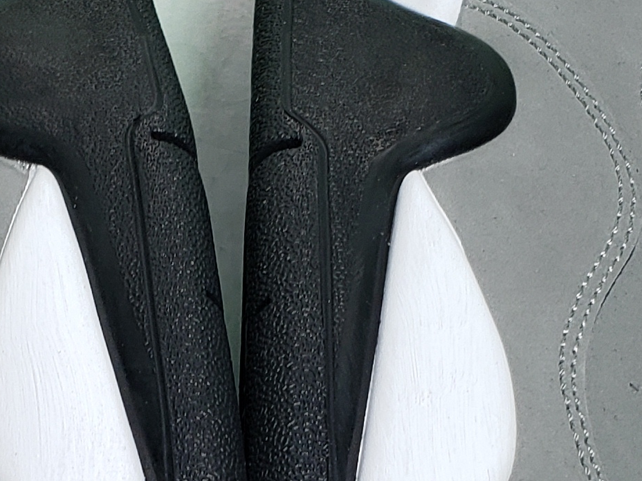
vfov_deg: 12.9
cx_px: 235
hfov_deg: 17.4
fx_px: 2096
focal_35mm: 113
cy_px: 480
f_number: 2.4
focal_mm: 4.3
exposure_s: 1/181
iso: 50
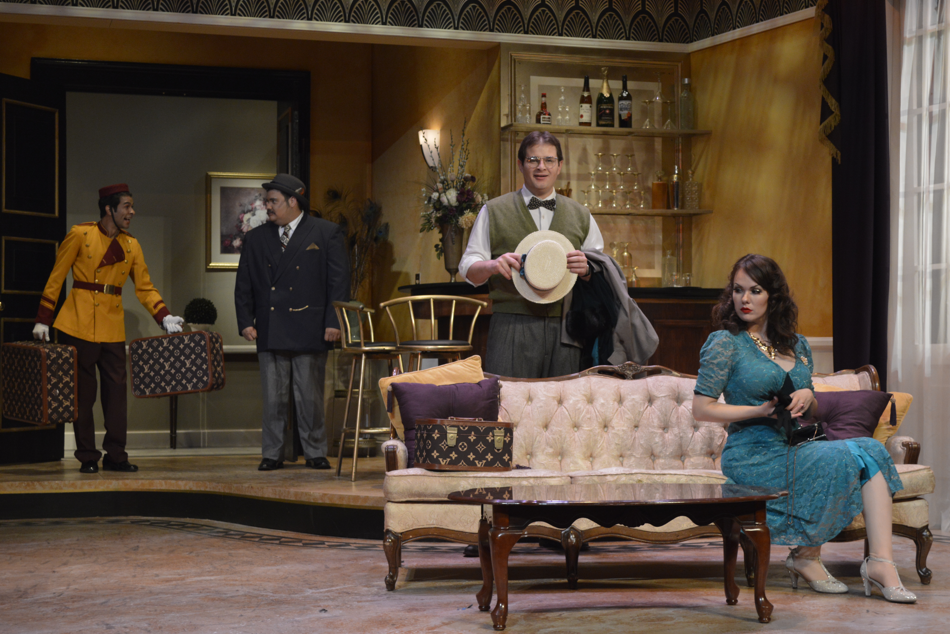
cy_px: 321
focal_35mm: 58
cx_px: 476
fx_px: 1530
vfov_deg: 23.4
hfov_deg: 34.5
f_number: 5
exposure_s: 1/60
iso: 900
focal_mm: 38
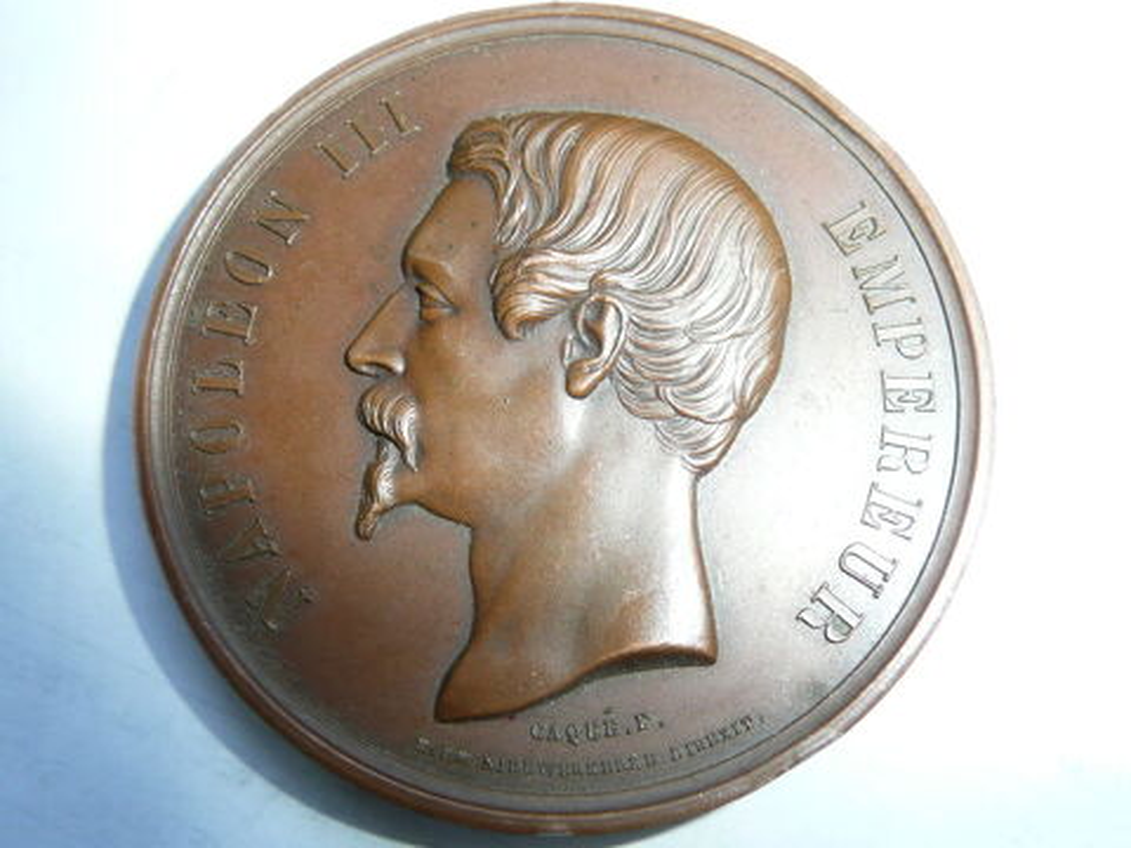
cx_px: 566
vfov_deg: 39.7
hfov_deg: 51.4
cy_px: 424
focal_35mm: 36
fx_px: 1176
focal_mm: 4.9
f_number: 3.4
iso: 100
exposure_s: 1/30
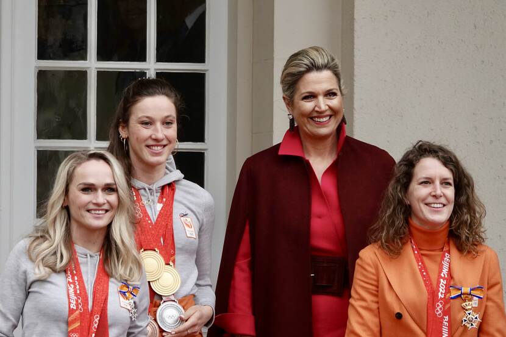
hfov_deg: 6.2
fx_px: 4637
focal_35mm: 330
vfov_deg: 4.2
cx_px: 253
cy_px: 168
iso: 640
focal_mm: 120.91
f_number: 4
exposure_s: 1/250
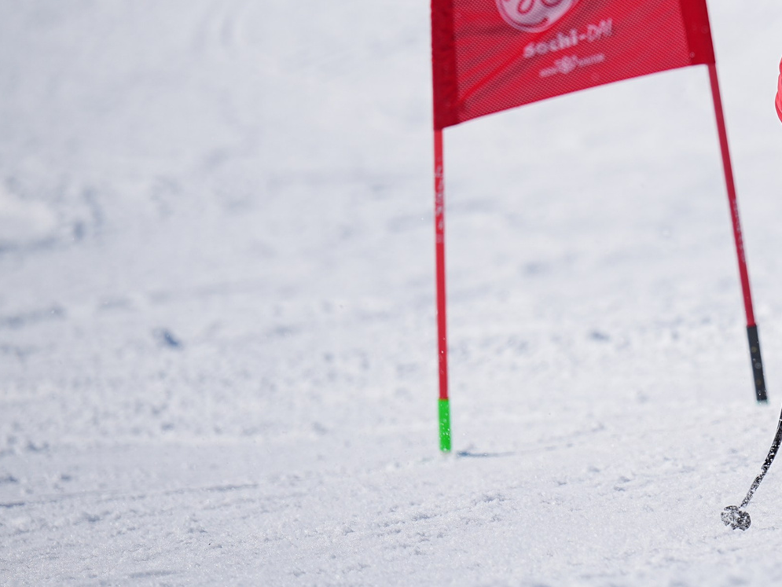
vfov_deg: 4.1
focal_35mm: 366
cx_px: 909
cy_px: 127
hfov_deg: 5.4
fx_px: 8271
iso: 100
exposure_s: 1/4000
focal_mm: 148
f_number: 2.8
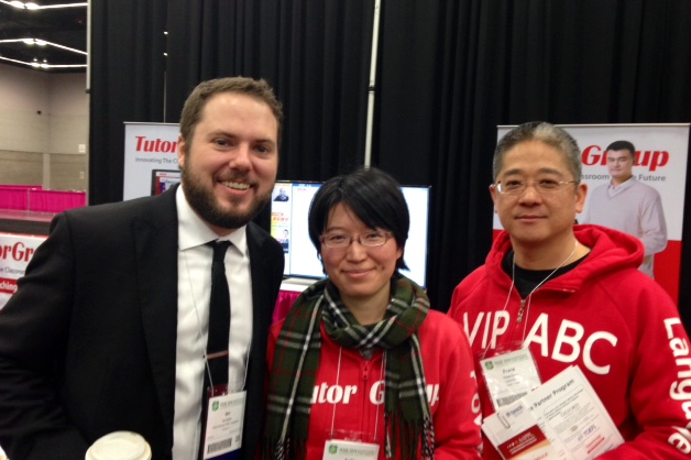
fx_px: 671
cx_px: 347
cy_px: 218
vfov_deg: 37.8
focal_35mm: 35
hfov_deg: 54.5
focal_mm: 4.12
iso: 160
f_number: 2.4
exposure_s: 1/20
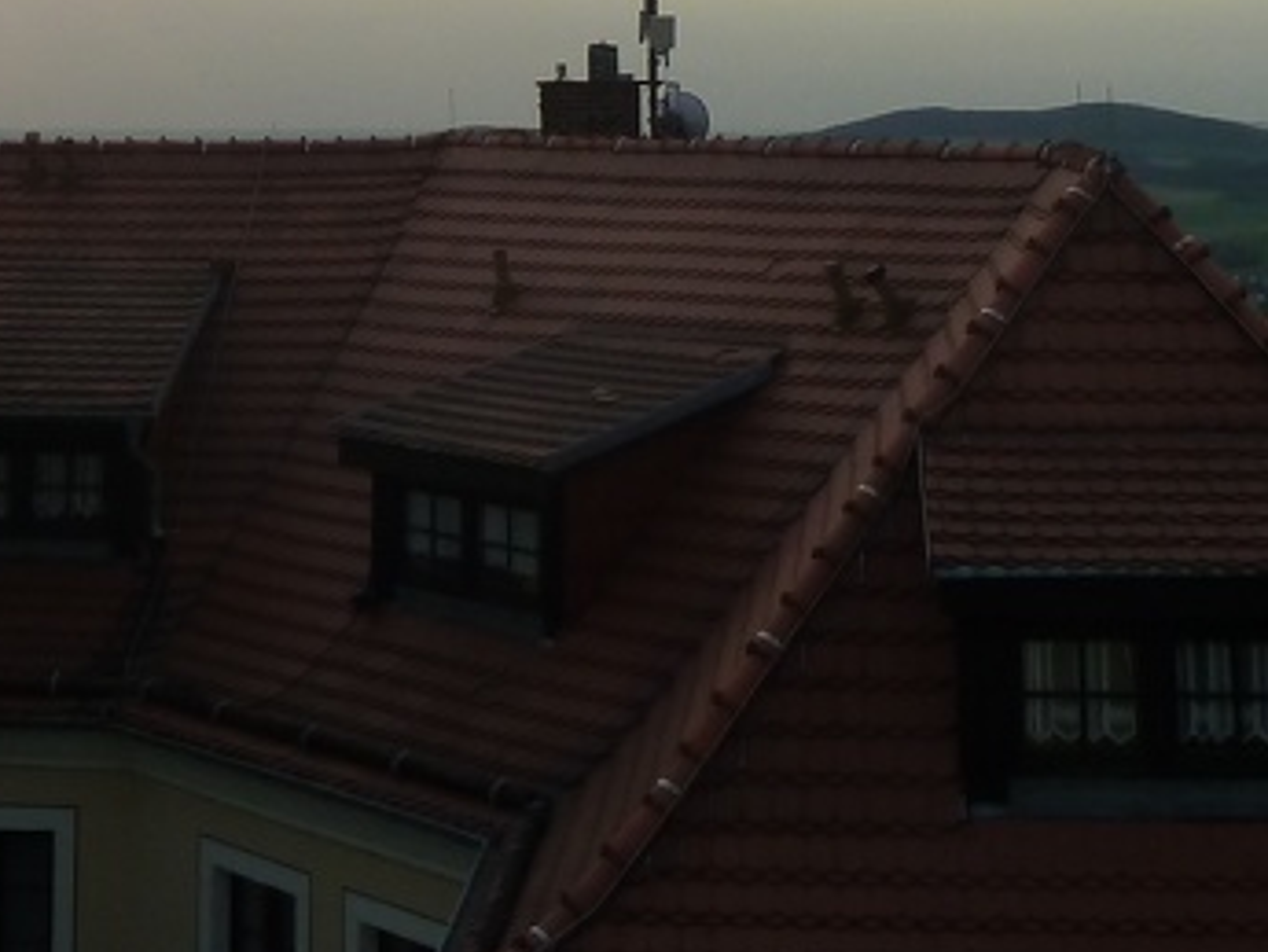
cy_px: -346
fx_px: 2675
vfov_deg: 18.5
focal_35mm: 73
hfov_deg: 26.6
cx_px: 504
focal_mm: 4.1
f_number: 4.5
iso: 125
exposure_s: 1/400
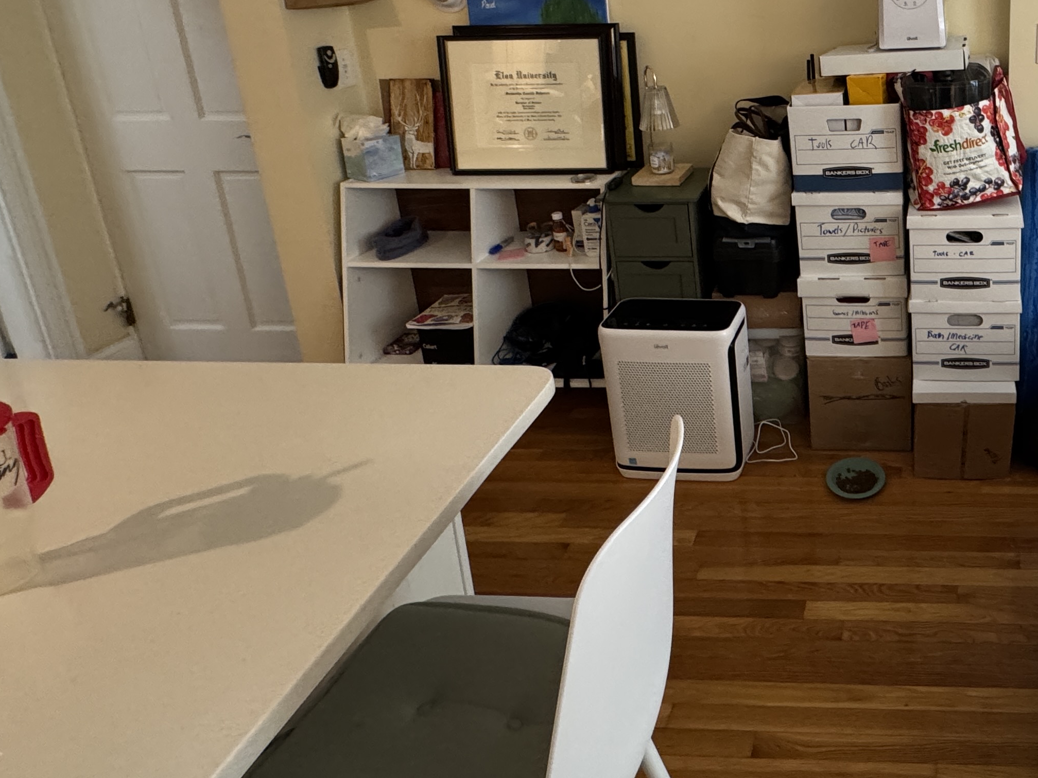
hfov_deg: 56.0
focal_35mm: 28
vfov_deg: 47.1
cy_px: 157
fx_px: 840
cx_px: 909
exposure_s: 1/60
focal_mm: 2.22
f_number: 2.2
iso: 320
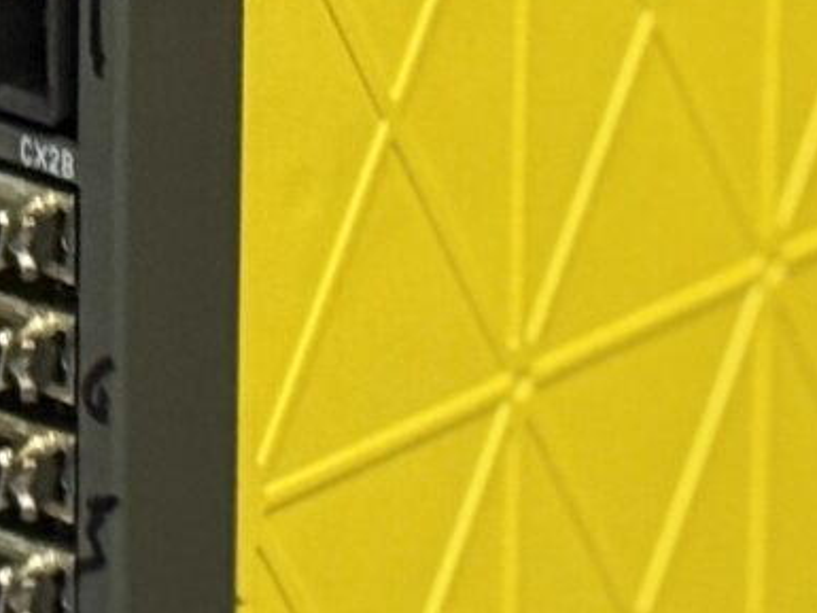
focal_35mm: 319
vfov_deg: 4.6
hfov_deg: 6.2
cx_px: 216
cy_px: -299
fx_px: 7531
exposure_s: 1/50
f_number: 1.78
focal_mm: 6.76
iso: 160
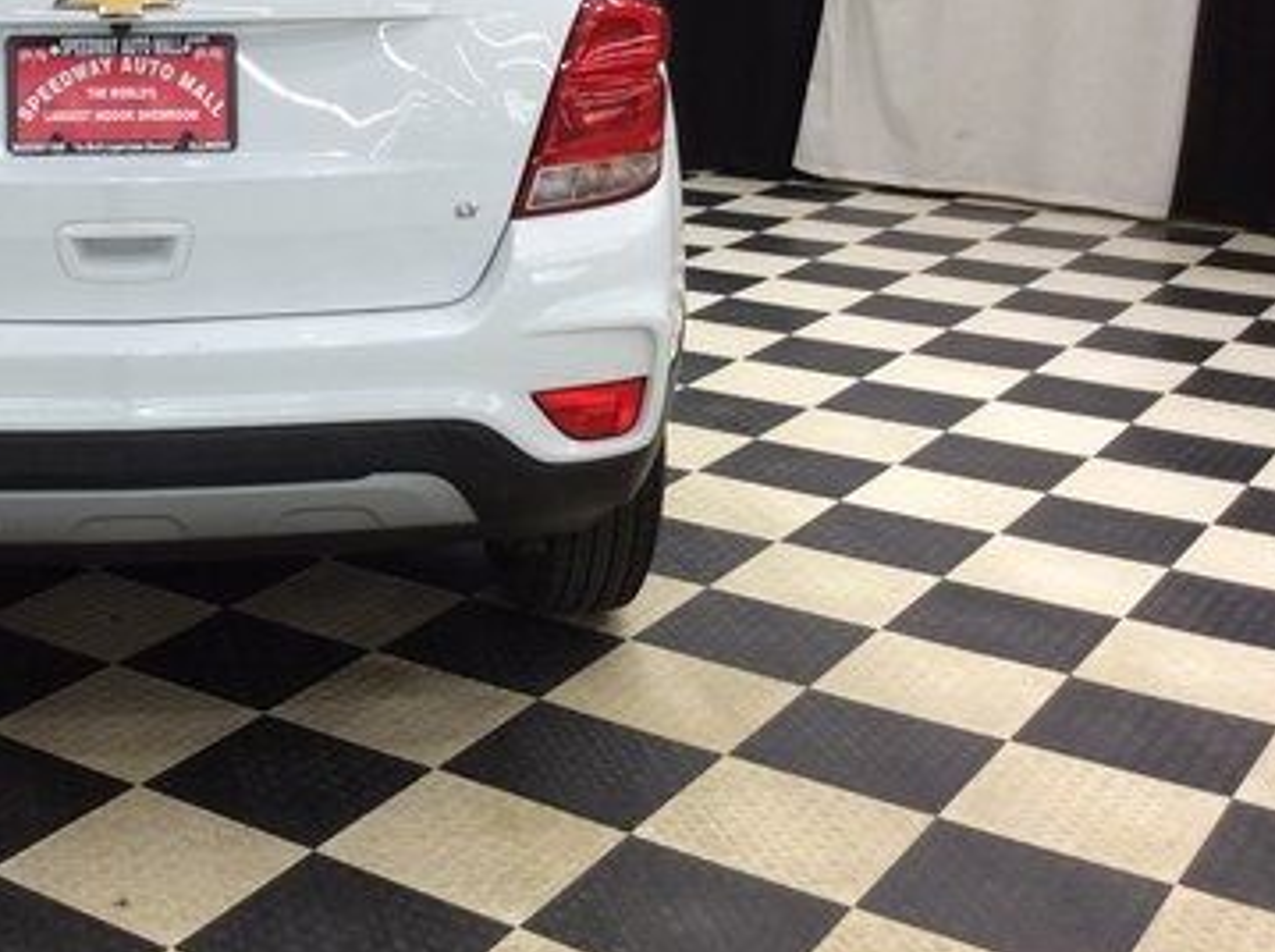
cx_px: 167
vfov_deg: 25.4
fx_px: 2096
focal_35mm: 57
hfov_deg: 32.4
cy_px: 274
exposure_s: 1/24
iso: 32
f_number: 2.4
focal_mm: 3.3
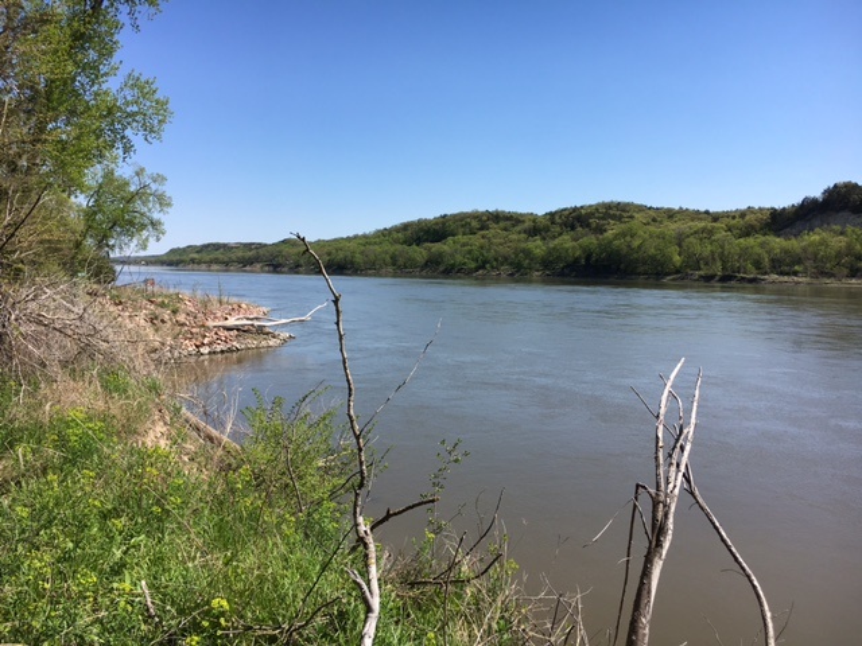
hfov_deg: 61.7
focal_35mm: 29
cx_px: 431
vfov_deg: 48.2
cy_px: 323
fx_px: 722
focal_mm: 4.15
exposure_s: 1/1789
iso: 25
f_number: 2.2
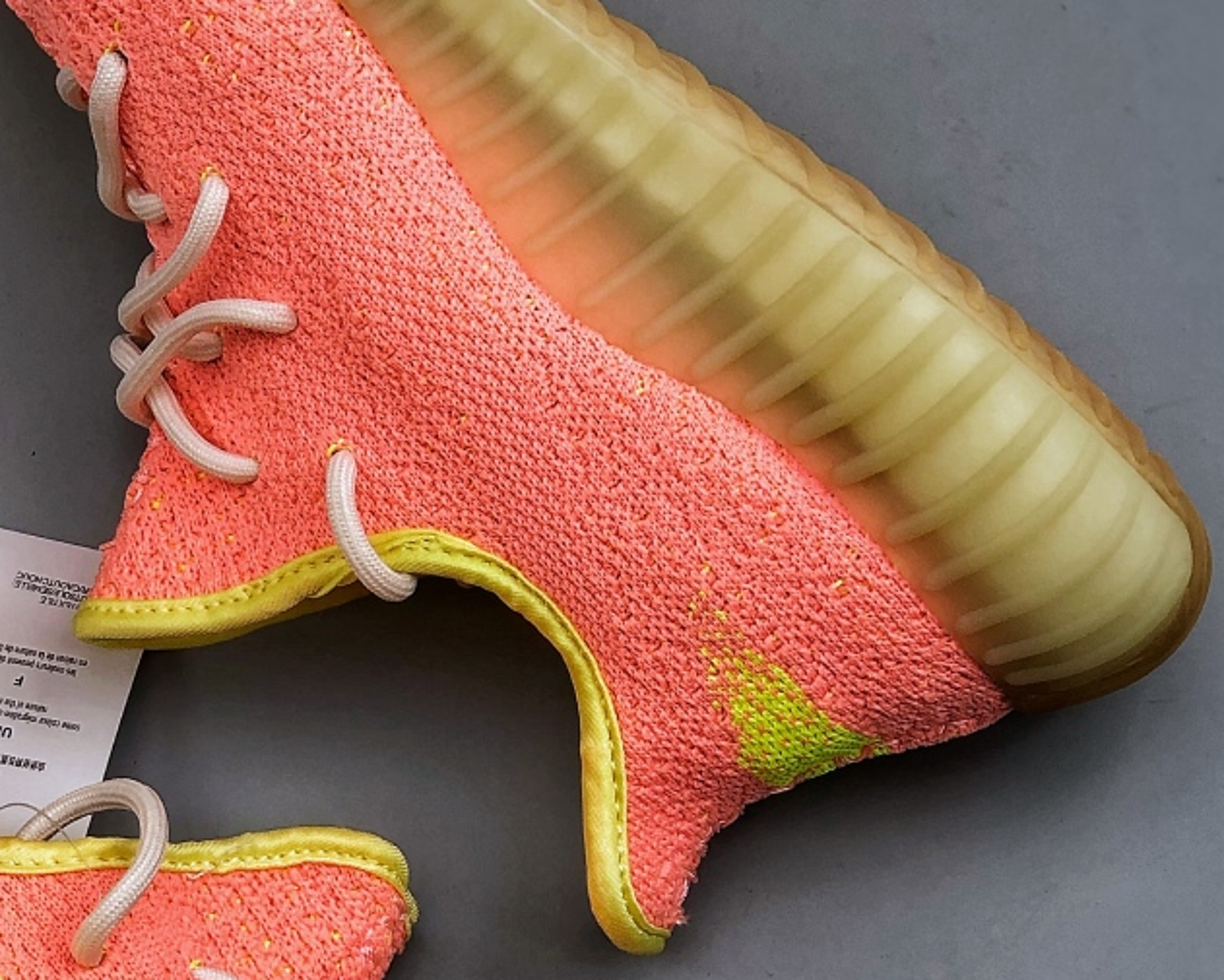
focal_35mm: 127
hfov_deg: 15.0
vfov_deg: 12.1
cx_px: 219
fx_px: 4601
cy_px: 730
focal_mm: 6.6
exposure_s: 1/100
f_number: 2.8
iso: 32
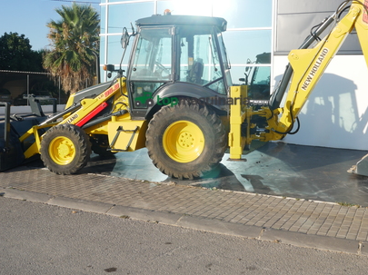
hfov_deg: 48.9
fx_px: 404
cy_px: 100
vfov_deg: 37.4
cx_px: 203
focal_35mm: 38
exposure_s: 1/320
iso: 200
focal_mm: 14
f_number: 8
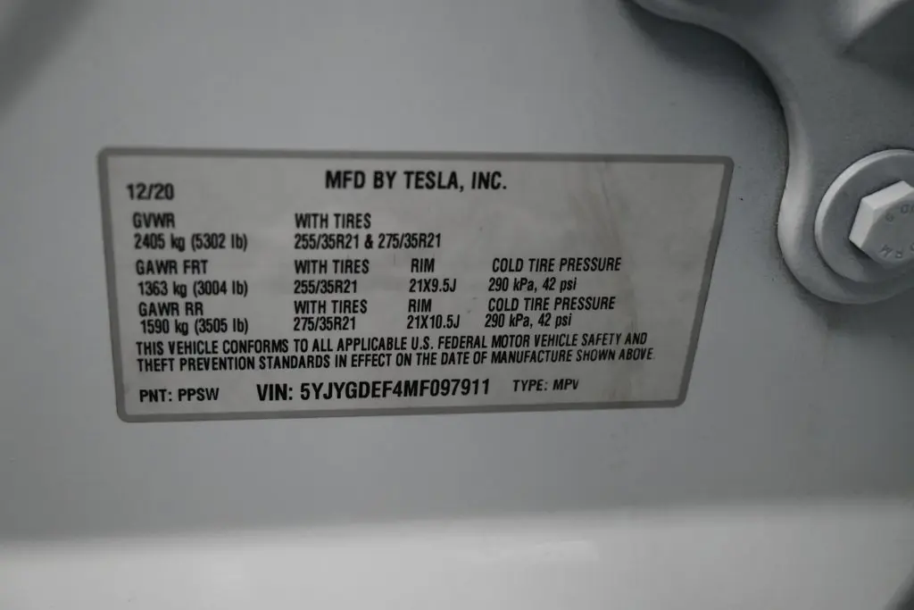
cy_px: 305
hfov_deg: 48.7
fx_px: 1009
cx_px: 457
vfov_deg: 33.6
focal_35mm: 40
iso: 640
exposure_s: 1/125
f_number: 4.5
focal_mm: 26.5
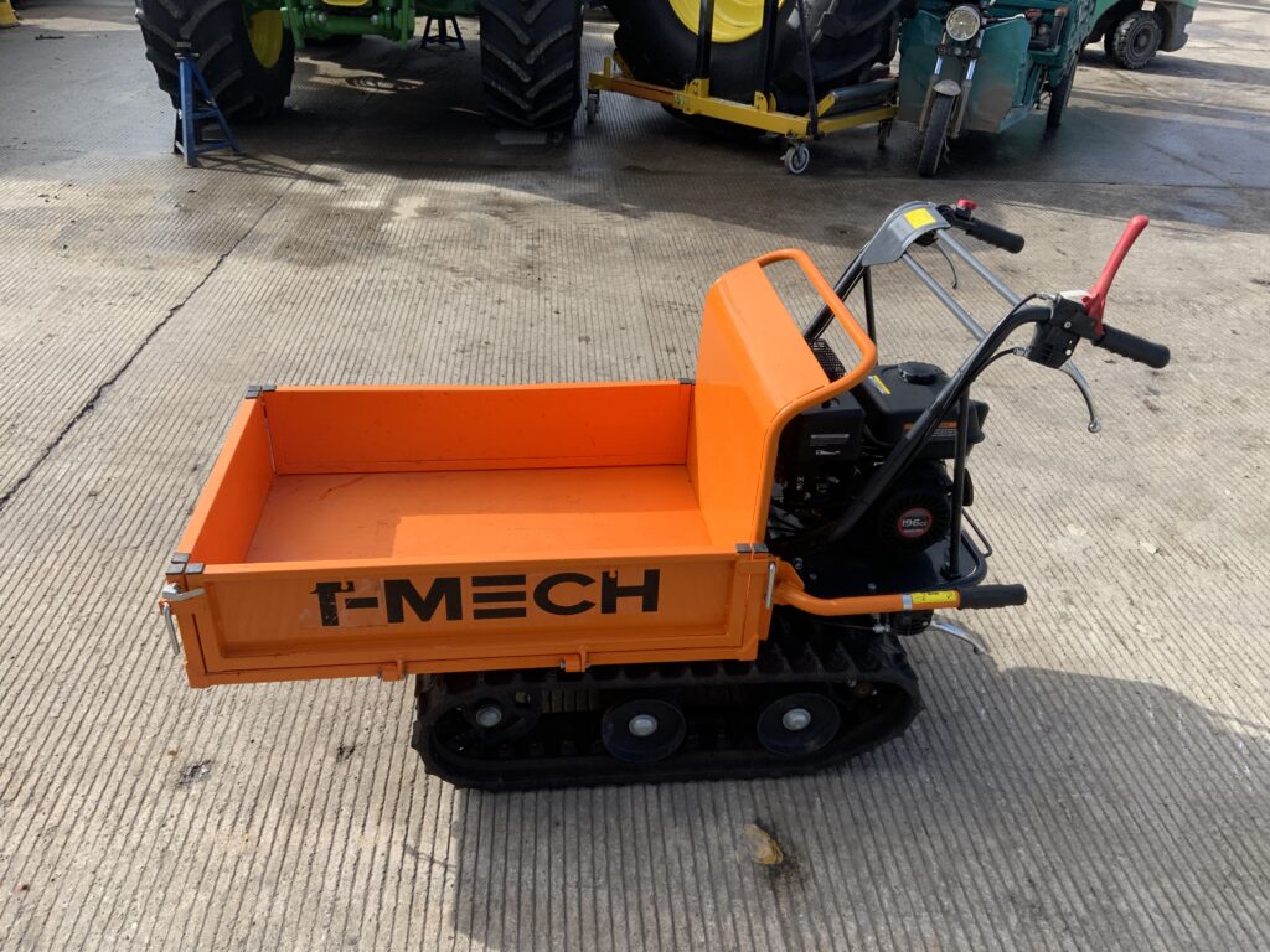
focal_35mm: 29
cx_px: 635
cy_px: 476
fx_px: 1064
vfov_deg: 48.2
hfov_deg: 61.7
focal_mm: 3
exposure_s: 1/1076
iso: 16
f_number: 1.8
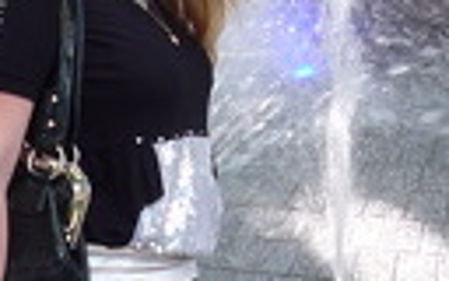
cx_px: 232
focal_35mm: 149
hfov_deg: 14.0
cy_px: -28
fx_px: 1823
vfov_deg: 8.7
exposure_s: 1/50
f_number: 3.3
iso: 100
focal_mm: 5.2
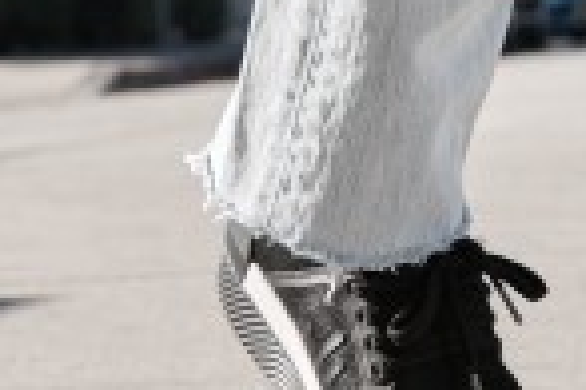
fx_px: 4639
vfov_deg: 4.8
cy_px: 107
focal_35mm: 285
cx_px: 733
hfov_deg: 7.2
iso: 160
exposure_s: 1/250
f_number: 7.1
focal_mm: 70
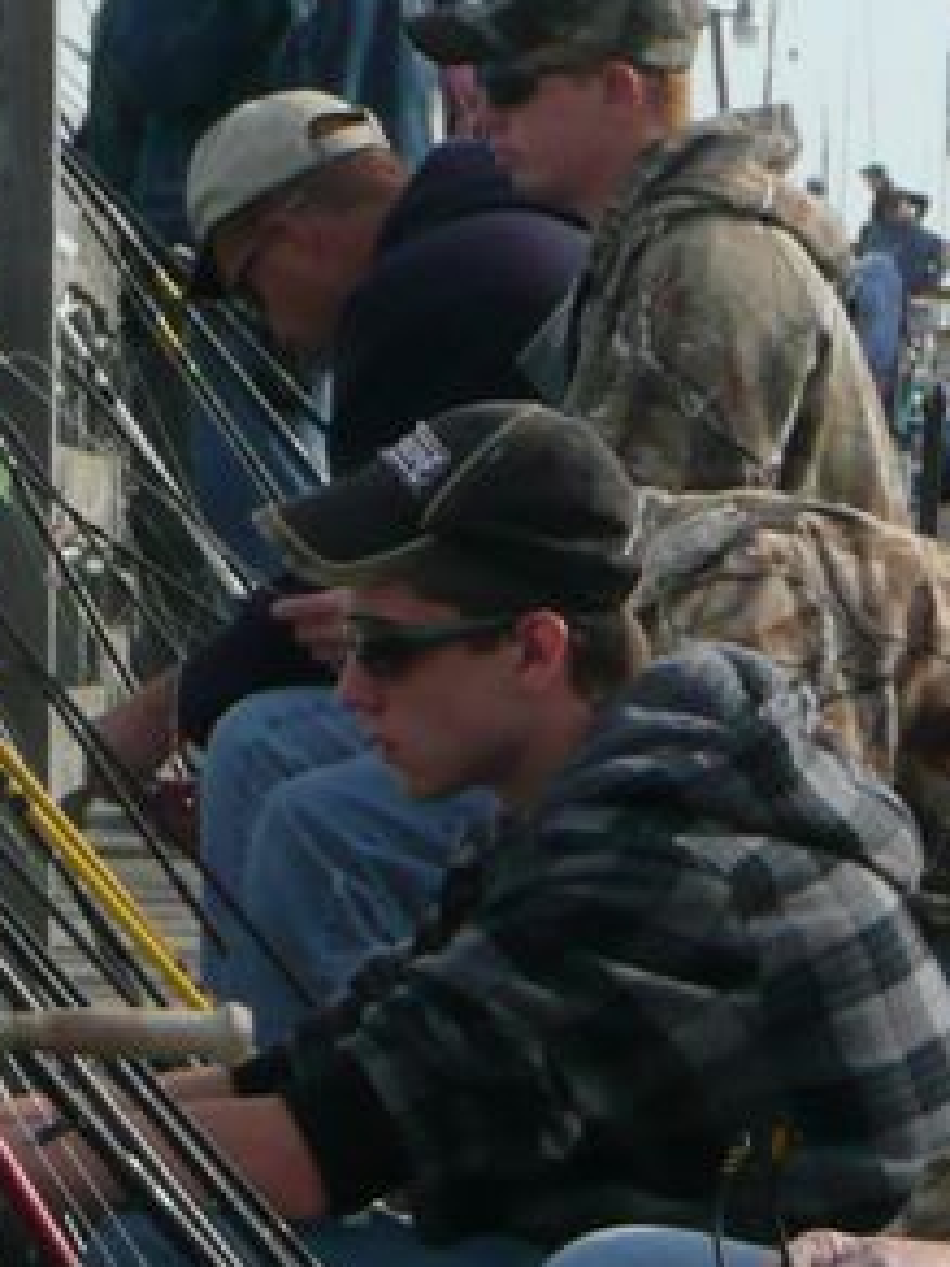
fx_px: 18955
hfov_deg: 2.9
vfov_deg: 3.8
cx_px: -338
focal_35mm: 518
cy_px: 521
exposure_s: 1/250
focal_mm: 26
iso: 200
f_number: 11
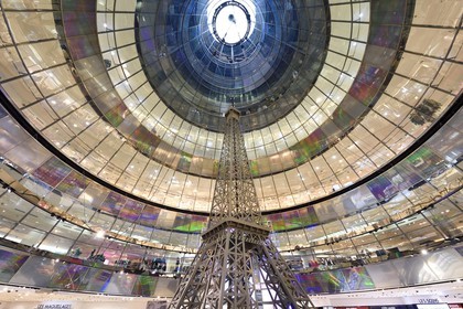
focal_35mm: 14
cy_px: 154
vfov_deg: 81.2
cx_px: 232
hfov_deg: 104.3
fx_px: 180
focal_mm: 14
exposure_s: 1/60
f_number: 7.1
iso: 1600
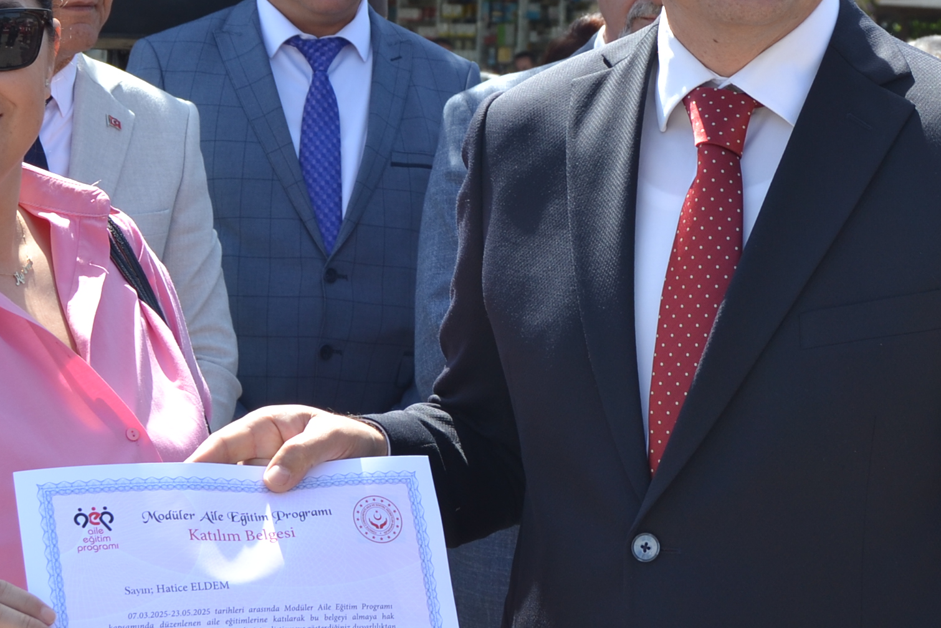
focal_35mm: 103
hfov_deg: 19.8
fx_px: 2692
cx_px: 547
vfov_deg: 13.3
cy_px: 185
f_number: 6.3
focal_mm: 30
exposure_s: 1/160
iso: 100
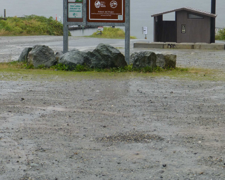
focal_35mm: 103
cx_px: 131
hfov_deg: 18.6
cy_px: 29
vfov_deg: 14.8
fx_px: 686
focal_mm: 10.3
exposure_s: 1/100
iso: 100
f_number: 4.7
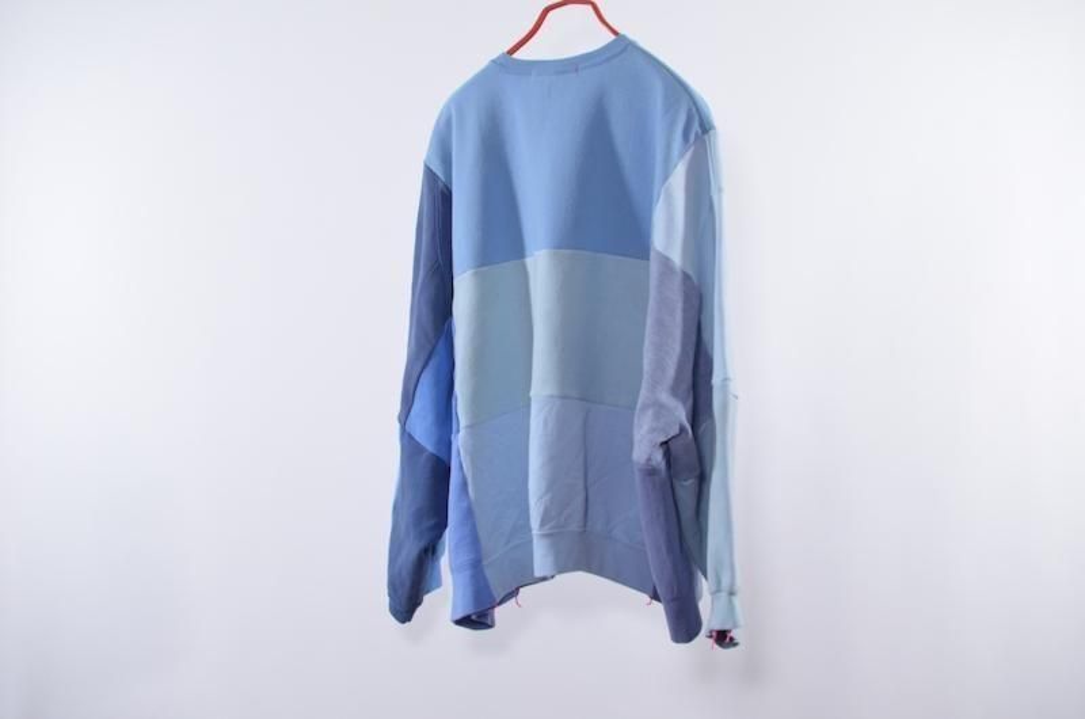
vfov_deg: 22.5
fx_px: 1805
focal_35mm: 60
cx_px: 542
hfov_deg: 33.5
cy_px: 360
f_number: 4
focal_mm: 40
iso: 800
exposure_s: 1/80
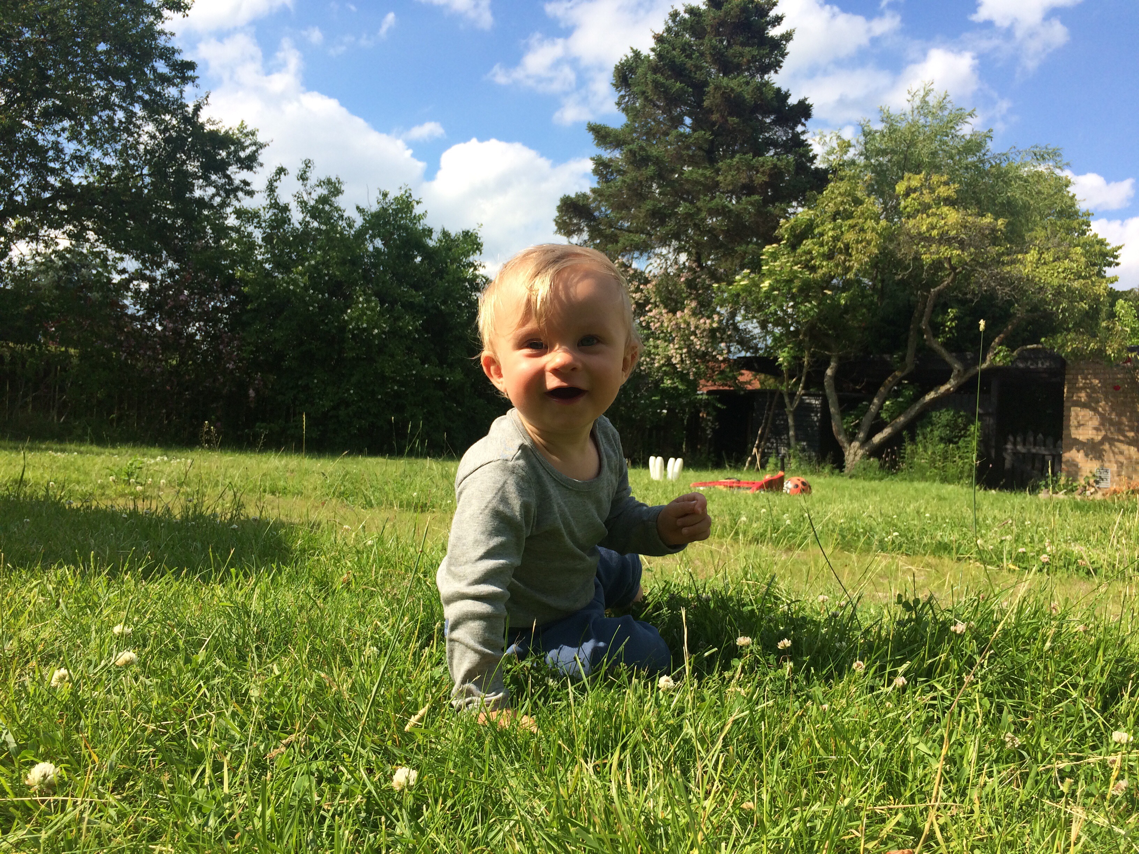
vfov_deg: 48.2
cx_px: 570
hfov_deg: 61.7
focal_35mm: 29
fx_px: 954
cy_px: 427
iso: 32
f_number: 2.2
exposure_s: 1/1709
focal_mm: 4.15
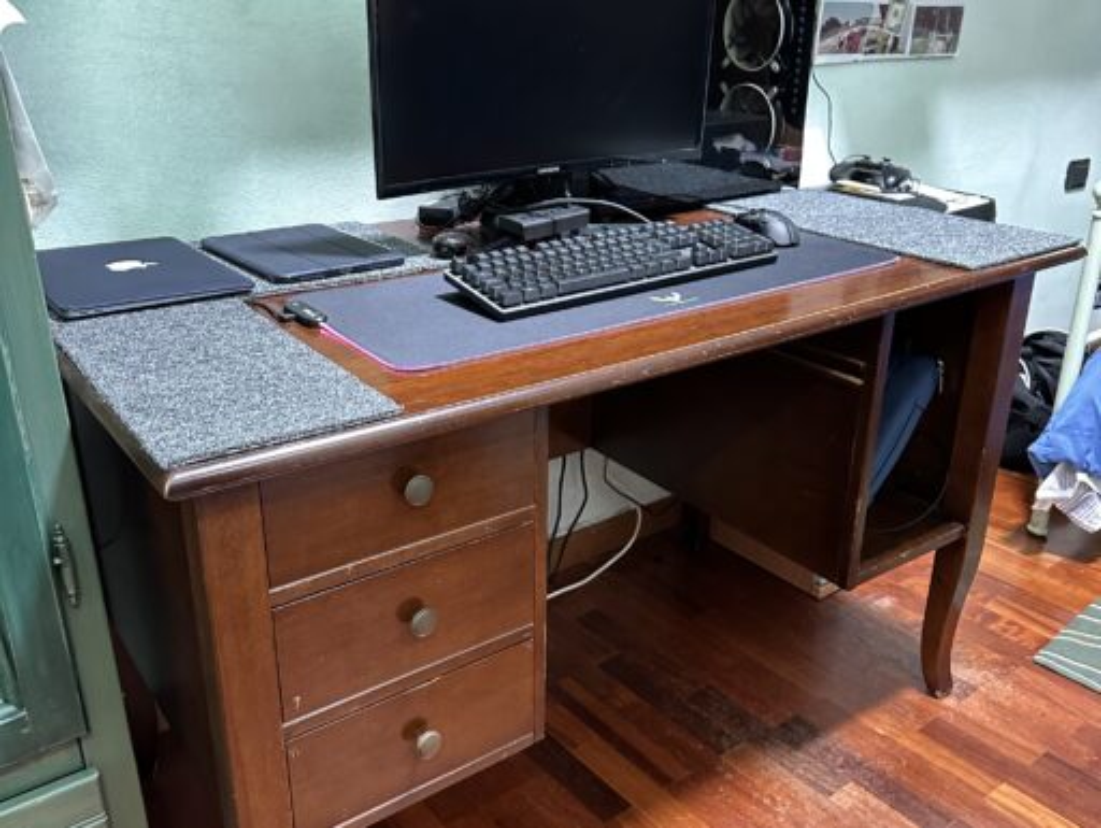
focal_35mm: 24
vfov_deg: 56.9
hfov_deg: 71.5
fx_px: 764
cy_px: 414
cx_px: 550
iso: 2000
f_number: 1.78
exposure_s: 1/28
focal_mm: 6.86
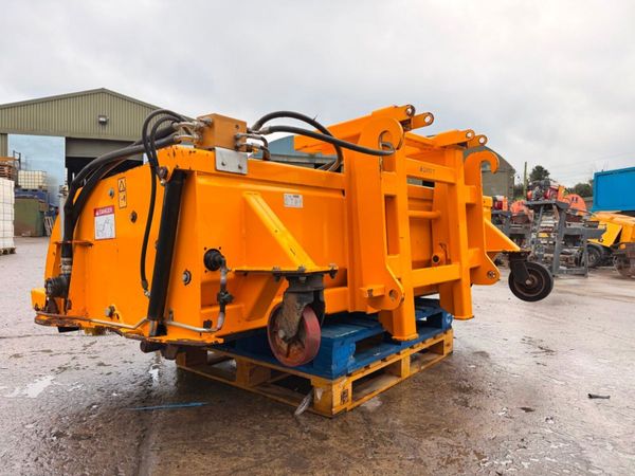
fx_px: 440
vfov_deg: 56.8
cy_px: 238
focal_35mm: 24
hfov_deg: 71.6
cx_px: 318
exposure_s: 1/796
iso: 100
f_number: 1.78
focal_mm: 6.76
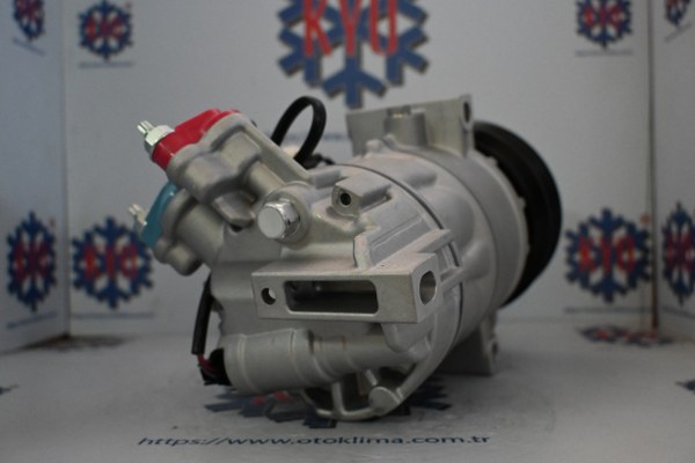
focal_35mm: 34
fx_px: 666
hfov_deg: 55.1
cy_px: 232
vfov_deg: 38.4
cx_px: 348
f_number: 4.2
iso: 3200
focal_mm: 23
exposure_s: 1/80
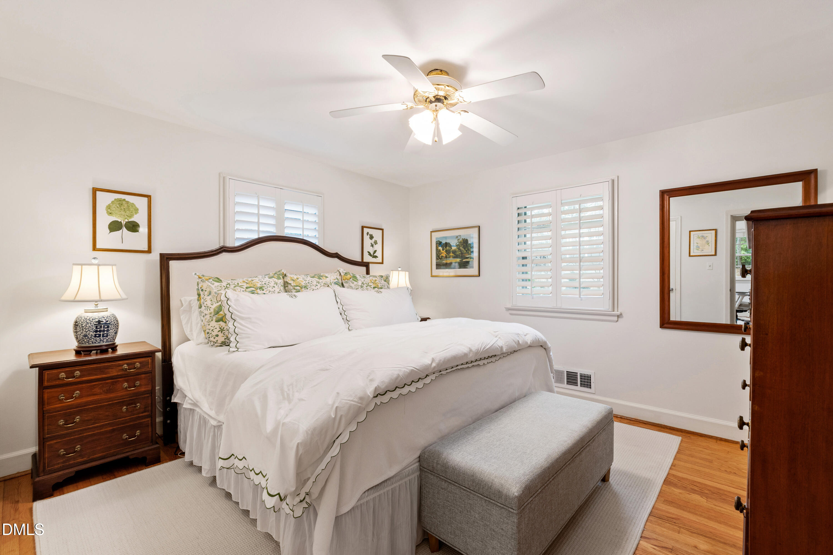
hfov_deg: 100.4
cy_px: 278
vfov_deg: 77.3
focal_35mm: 15
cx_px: 416
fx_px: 347
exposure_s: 1/2.5
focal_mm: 10
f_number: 8
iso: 100
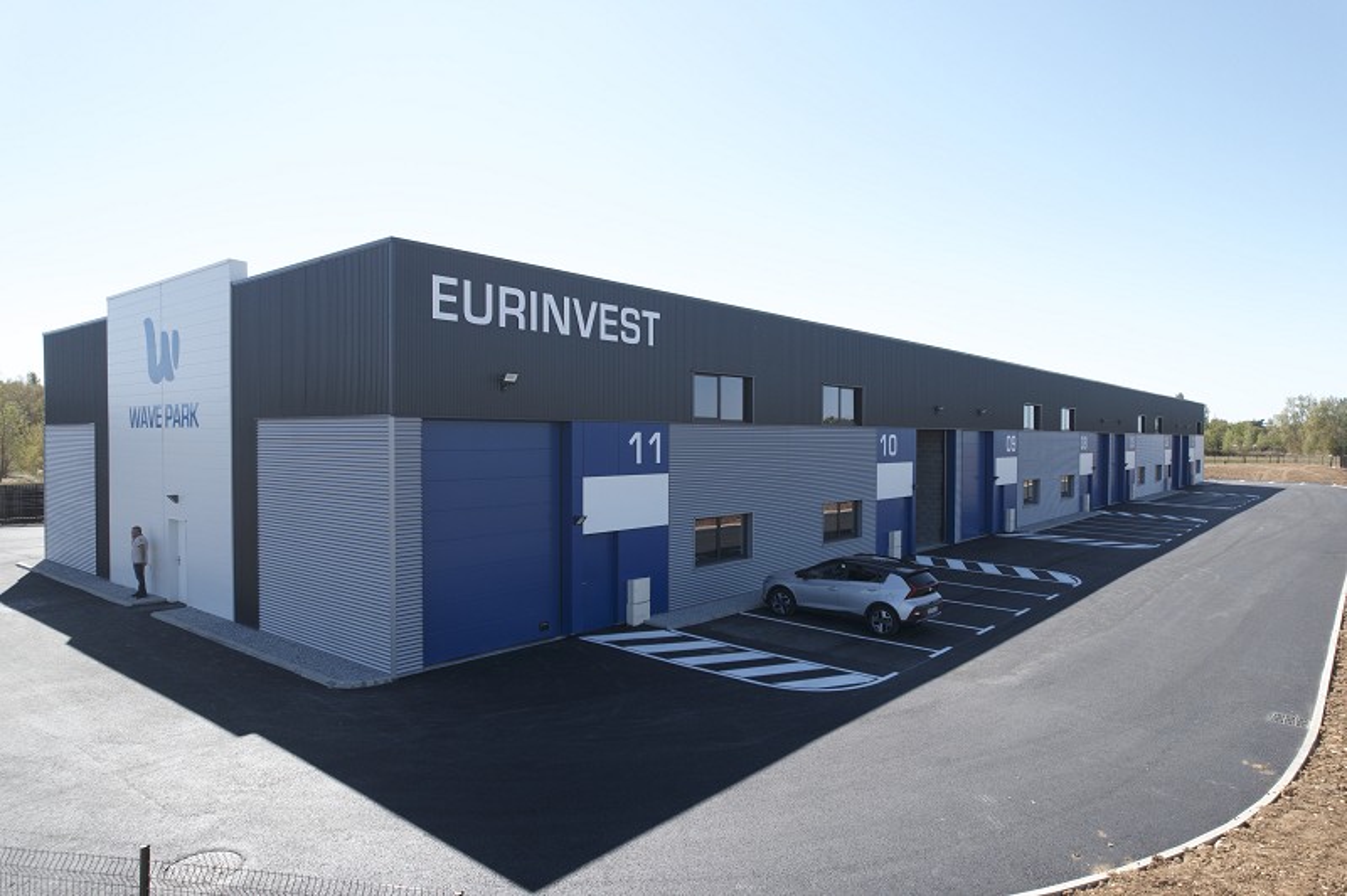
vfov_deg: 57.1
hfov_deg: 78.6
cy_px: 448
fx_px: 822
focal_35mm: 22
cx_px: 674
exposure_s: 1/800
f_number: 2.8
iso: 100
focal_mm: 8.38
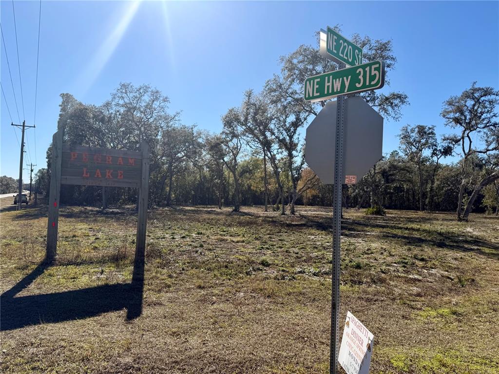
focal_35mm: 24
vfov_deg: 56.8
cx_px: 250
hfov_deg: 71.6
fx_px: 346
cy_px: 187
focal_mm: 6.76
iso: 80
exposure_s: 1/5714
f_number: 1.78
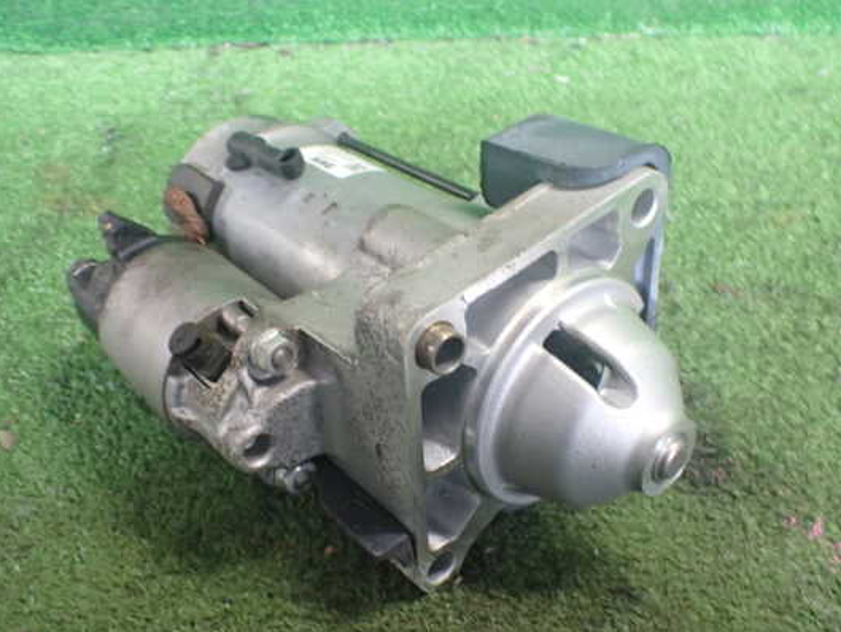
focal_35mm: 34
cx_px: 420
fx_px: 826
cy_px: 320
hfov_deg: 53.9
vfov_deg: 41.8
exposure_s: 1/50
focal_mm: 5.4
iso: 800
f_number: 2.3
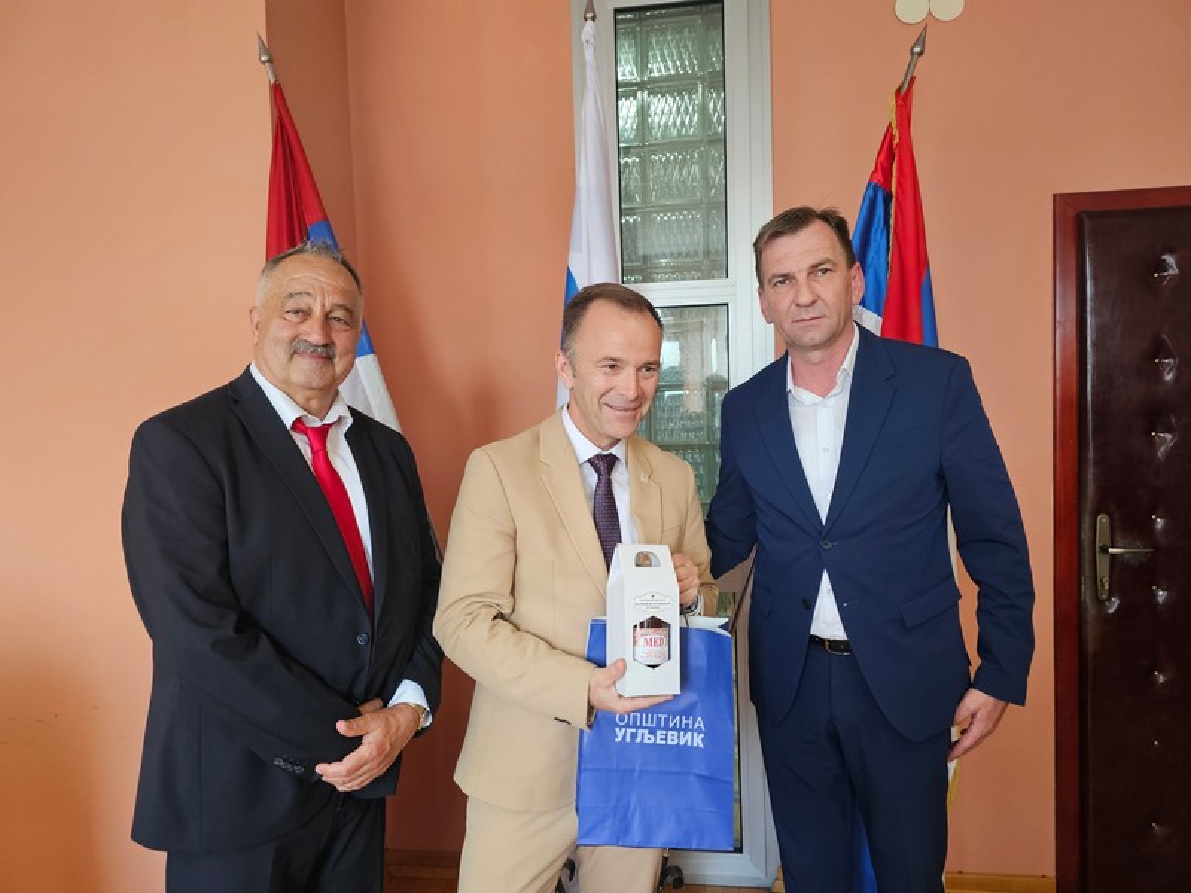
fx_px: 791
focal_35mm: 23
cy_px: 446
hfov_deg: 73.9
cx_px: 596
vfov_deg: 58.9
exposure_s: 1/100
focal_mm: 6.3
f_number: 1.7
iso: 200
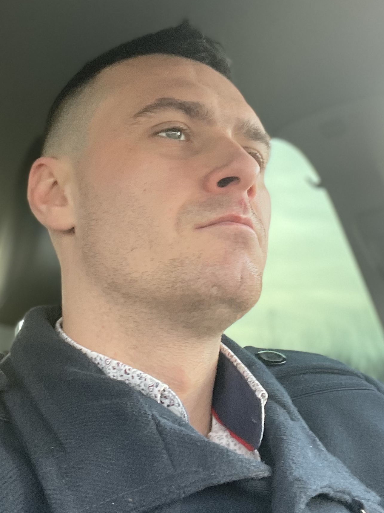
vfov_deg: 34.7
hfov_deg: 27.0
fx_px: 799
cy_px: 125
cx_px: 198
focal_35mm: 54
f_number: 2.2
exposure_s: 1/63
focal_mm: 2.71
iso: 100
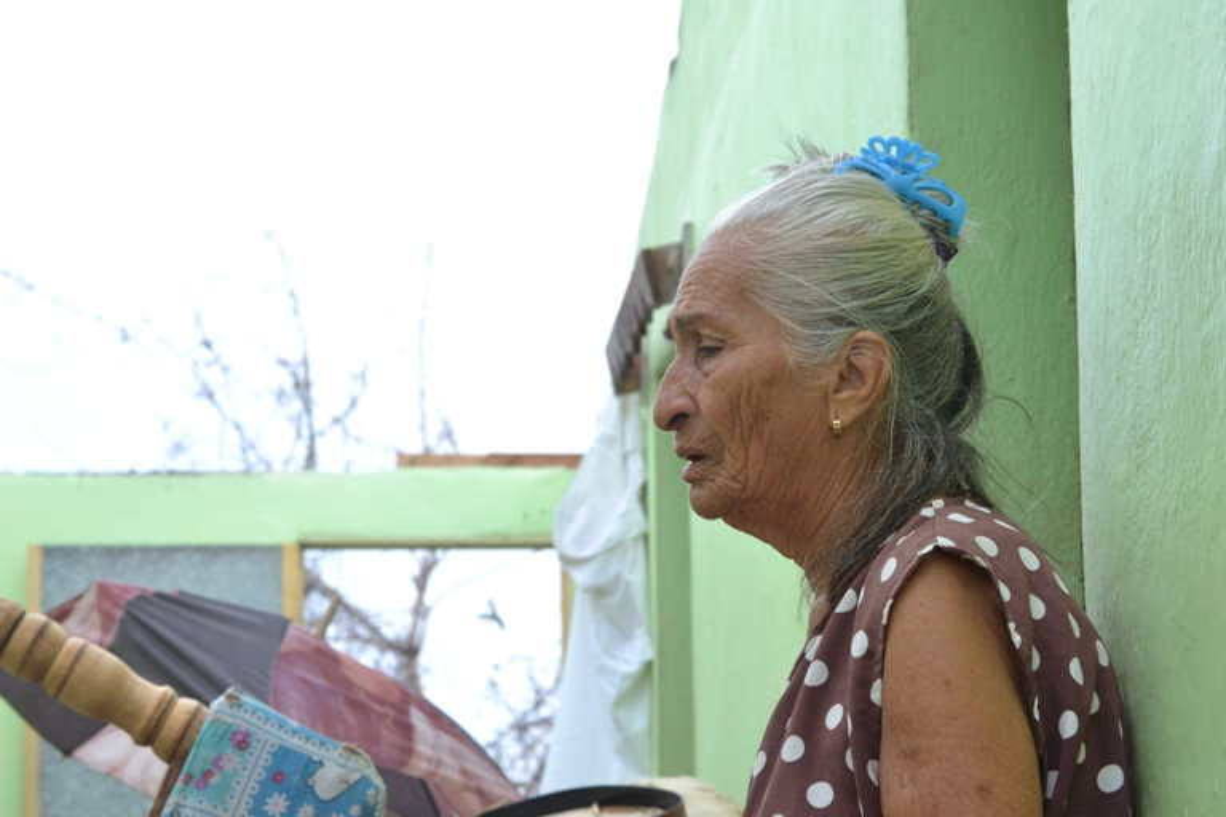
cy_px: 408
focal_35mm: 82
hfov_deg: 24.6
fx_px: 2809
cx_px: 613
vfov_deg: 16.6
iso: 1600
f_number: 9
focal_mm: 55
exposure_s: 1/320
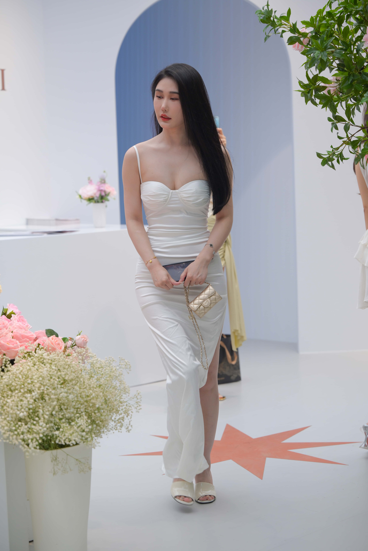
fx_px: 1211
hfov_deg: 17.3
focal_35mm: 79
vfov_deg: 25.7
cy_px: 276
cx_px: 184
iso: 220
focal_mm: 79
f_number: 3.5
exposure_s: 1/320
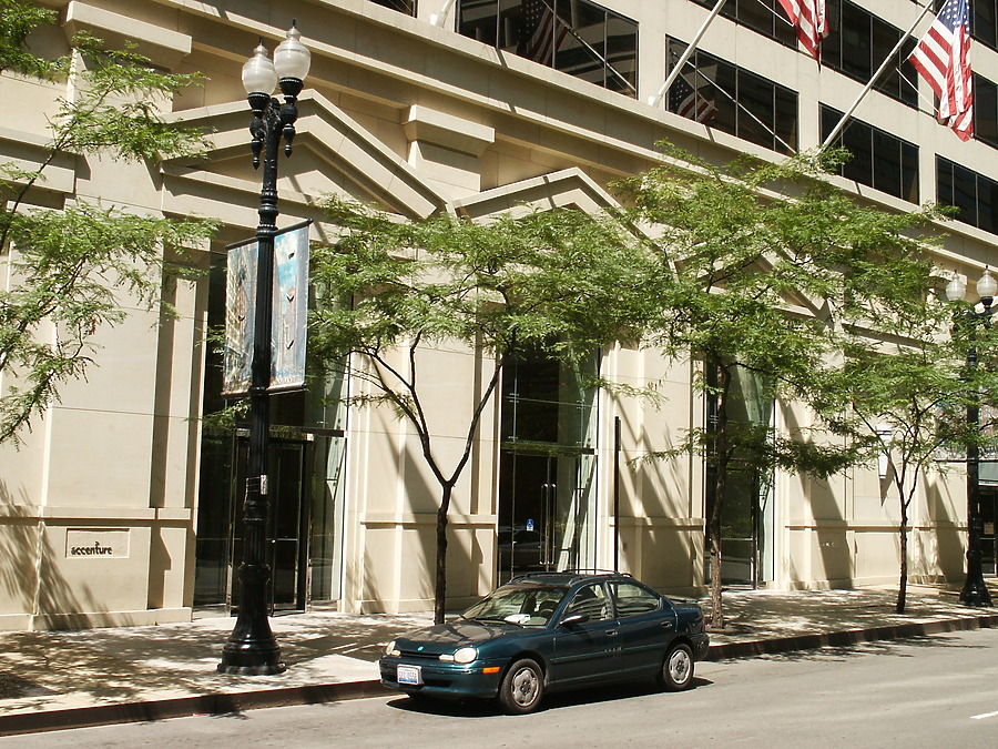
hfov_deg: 45.8
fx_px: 1182
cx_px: 499
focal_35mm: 41
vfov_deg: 35.1
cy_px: 374
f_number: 8
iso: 64
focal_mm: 8.52
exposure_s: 1/125
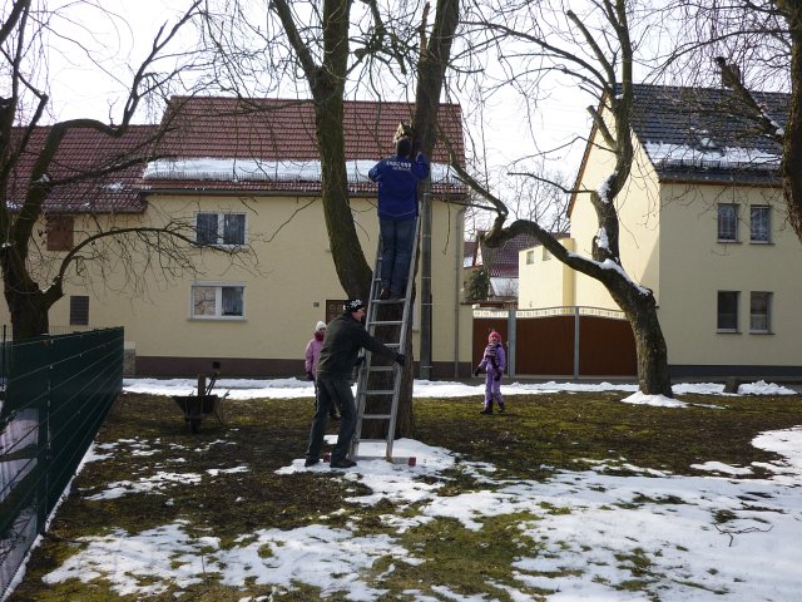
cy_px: 301
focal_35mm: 33
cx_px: 401
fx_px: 765
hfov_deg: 55.4
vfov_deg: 42.9
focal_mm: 5.5
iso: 80
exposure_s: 1/800
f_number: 2.8
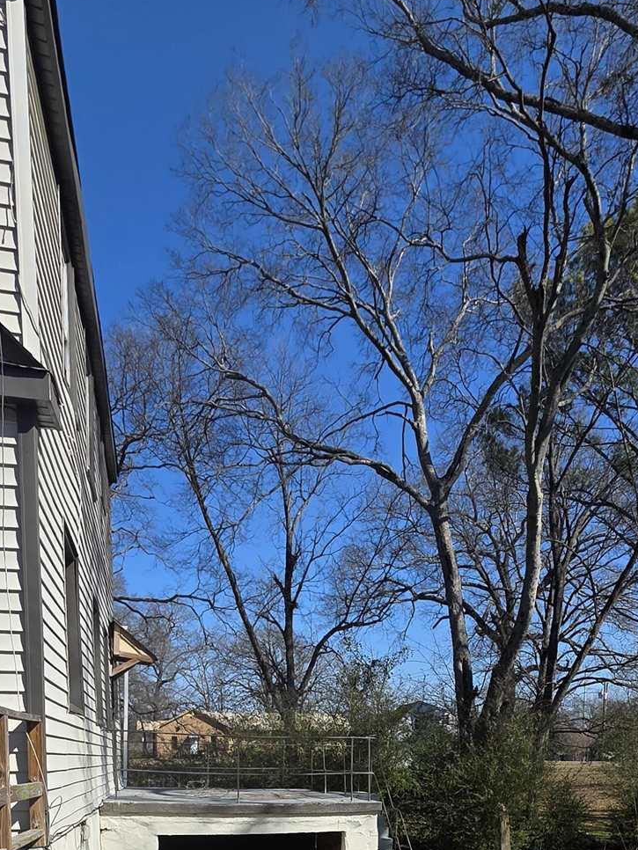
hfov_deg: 45.2
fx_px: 761
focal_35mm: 31
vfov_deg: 47.7
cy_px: 860
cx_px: 388
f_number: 1.9
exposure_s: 1/2180
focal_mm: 2.2
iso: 40
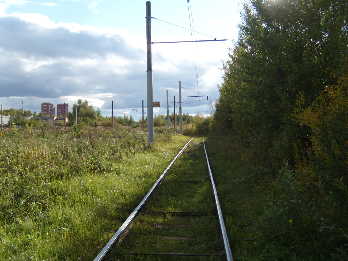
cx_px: 174
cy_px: 130
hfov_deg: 52.6
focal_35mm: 35
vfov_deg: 40.7
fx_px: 352
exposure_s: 1/180
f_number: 7.1
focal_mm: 5.8
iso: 80
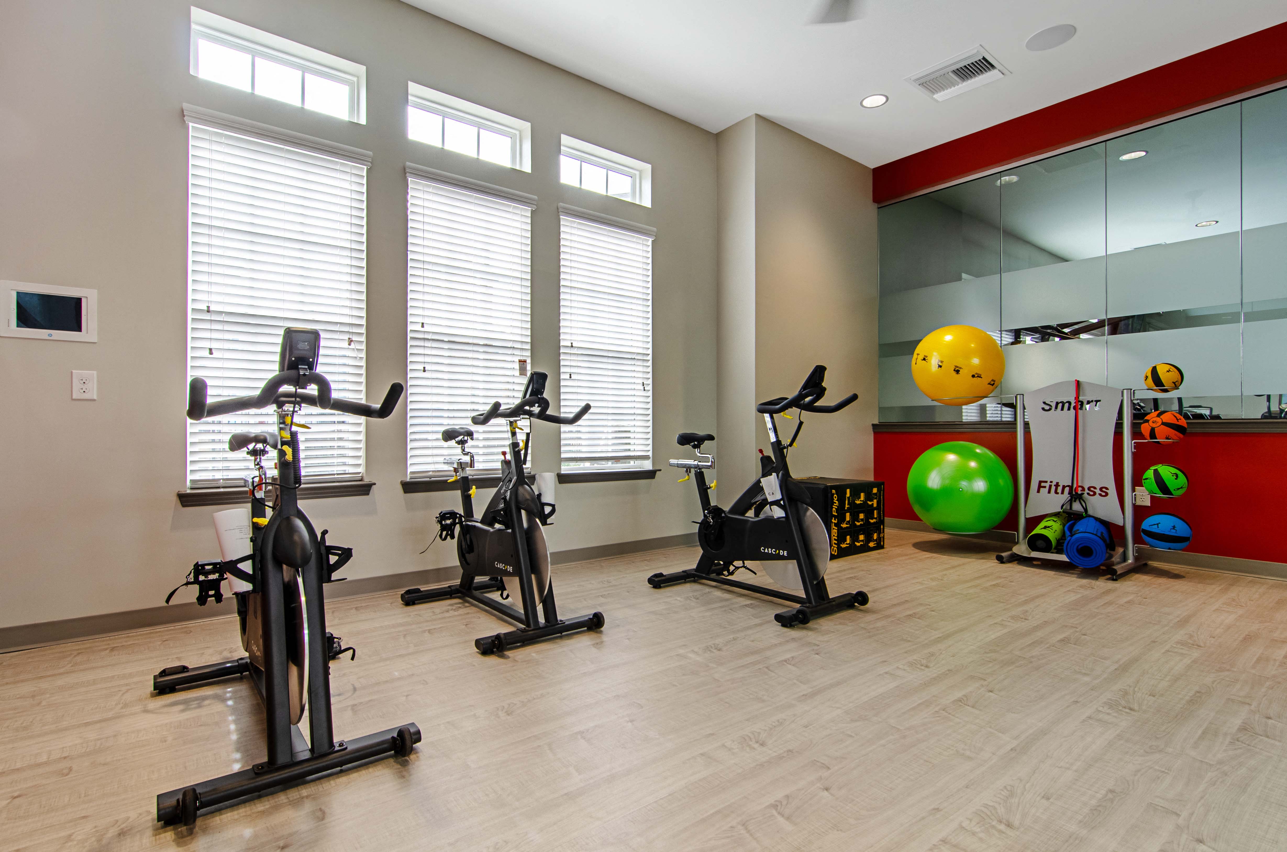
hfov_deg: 95.1
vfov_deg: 71.8
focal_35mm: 16
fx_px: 589
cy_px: 426
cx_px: 644
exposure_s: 1/125
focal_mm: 11
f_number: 9
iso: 320
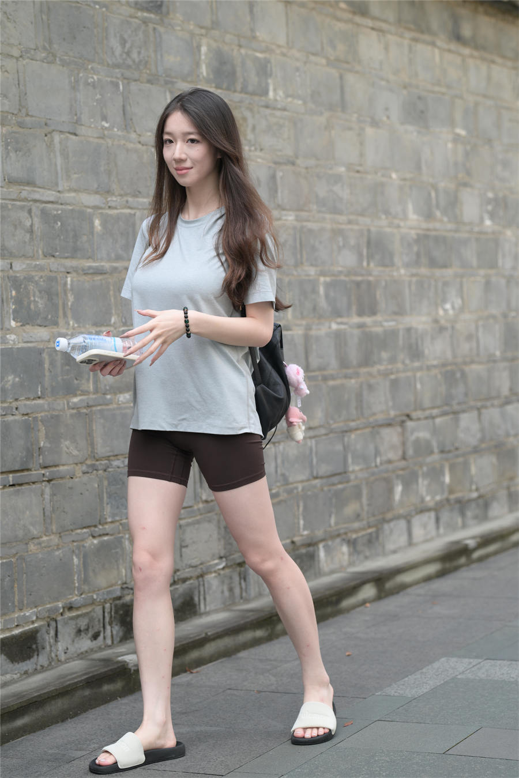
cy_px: 389
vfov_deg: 23.9
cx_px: 260
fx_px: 1838
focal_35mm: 85
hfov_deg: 16.1
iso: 250
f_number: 3.5
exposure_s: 1/500
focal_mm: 85
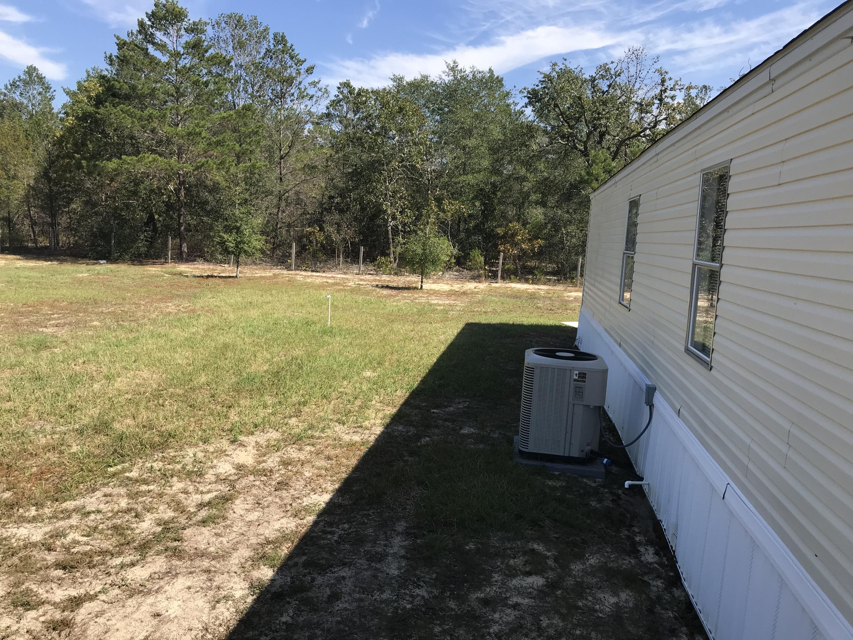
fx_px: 690
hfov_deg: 63.4
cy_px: 320
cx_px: 426
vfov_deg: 49.7
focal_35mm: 28
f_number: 1.8
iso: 20
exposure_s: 1/1451
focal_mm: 3.99
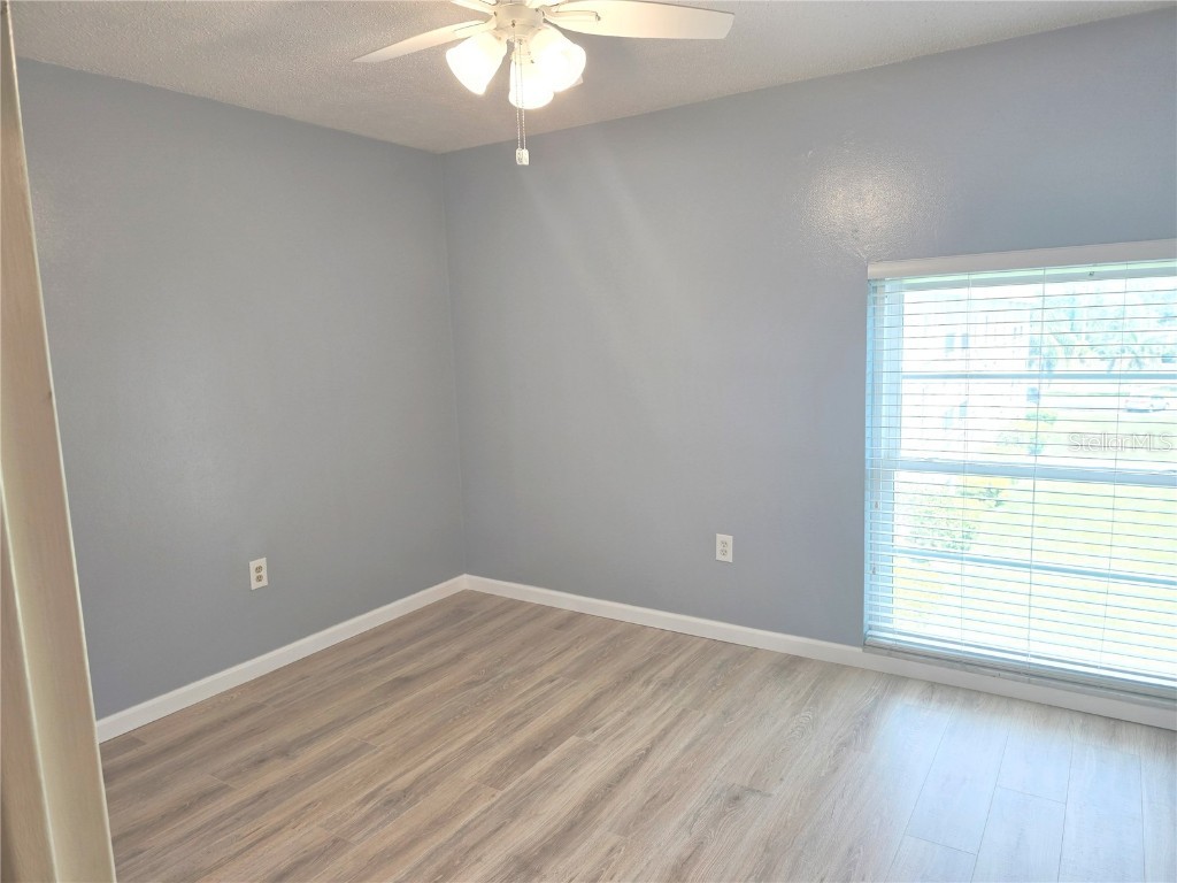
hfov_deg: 73.9
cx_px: 588
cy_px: 442
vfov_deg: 58.9
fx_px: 782
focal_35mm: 23
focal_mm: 6.3
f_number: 1.7
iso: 32
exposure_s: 1/120
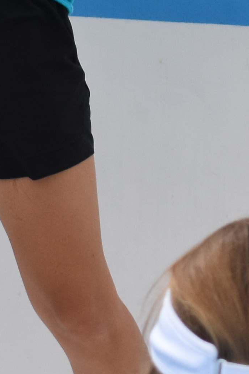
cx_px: -39
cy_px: -306
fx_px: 4947
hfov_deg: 2.9
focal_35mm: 477
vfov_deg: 4.3
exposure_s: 1/1600
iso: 400
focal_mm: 55
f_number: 6.3
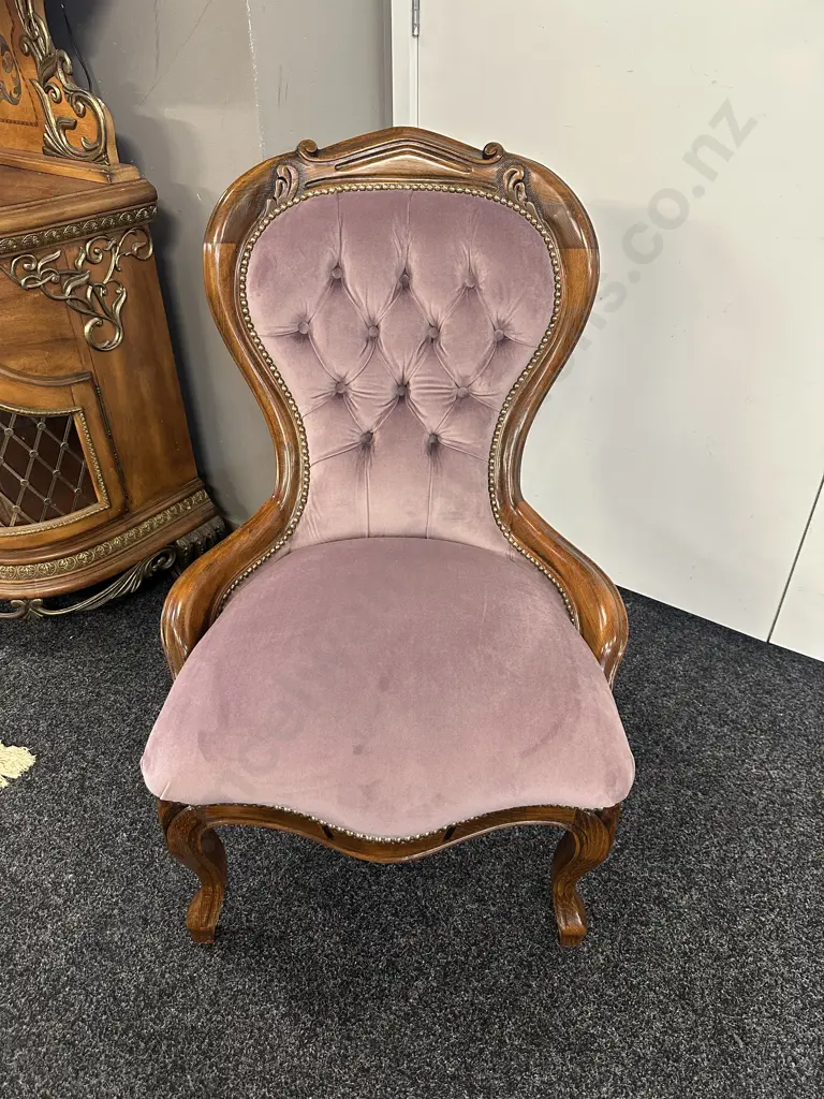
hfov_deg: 56.8
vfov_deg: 71.6
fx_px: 762
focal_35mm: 24
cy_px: 550
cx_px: 412
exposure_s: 1/50
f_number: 1.78
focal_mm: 6.86
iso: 250
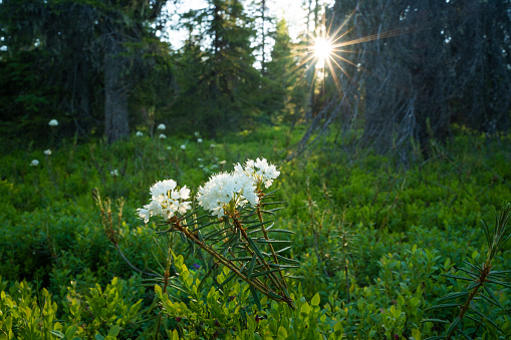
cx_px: 256
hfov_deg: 54.4
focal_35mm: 35
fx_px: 497
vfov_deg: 37.8
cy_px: 170
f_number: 16
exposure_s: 1/100
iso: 1250
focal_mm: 35
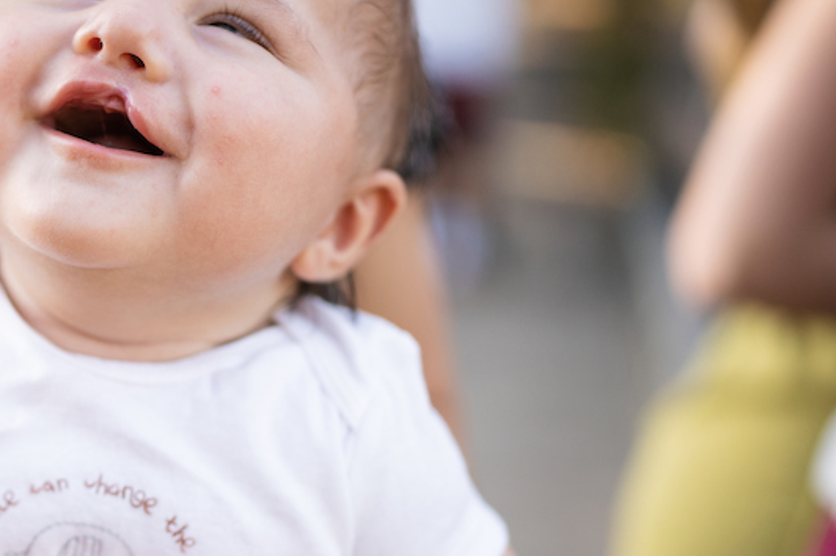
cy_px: 394
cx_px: -35
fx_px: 1833
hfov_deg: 24.3
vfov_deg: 17.2
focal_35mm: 79
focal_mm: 35
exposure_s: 1/1000
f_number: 1.4
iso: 100
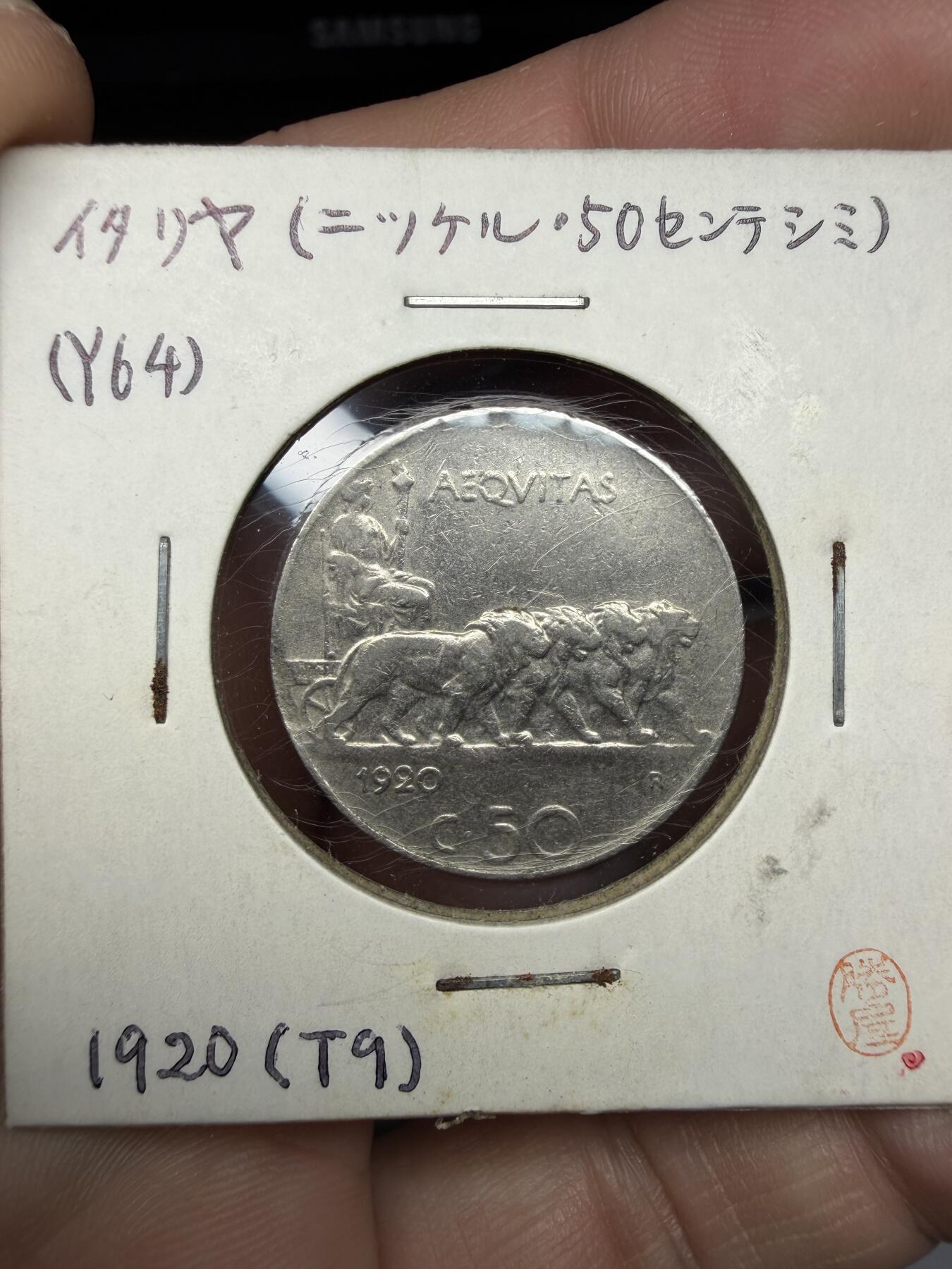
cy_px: 634
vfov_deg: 67.3
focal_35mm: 26
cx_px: 476
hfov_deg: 53.1
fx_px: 953
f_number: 2.2
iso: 50
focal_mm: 2.22
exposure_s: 1/444
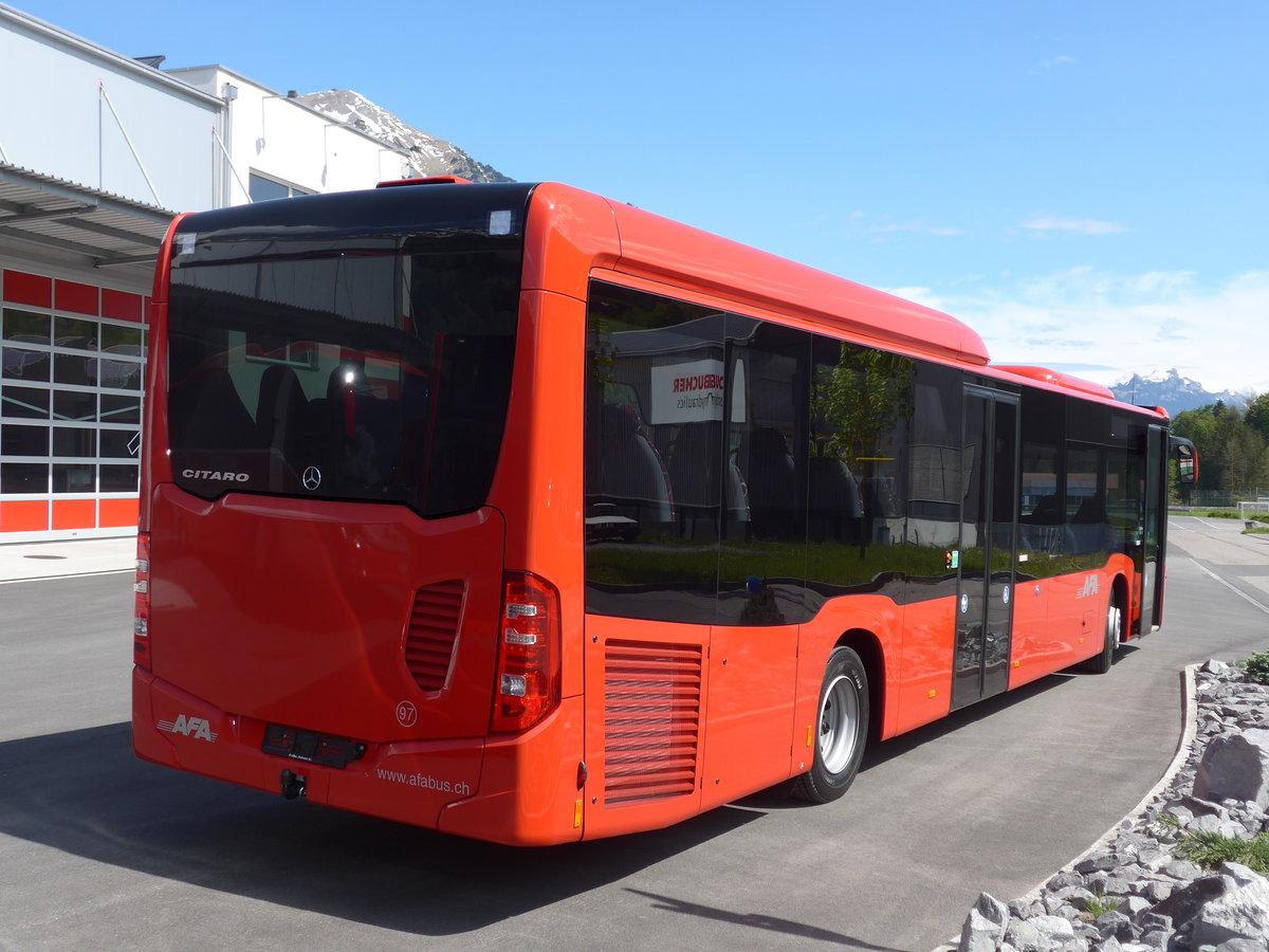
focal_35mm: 39
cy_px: 476
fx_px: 1430
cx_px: 634
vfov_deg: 36.8
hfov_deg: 47.9
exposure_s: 1/1300
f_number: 2.8
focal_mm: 8
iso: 80
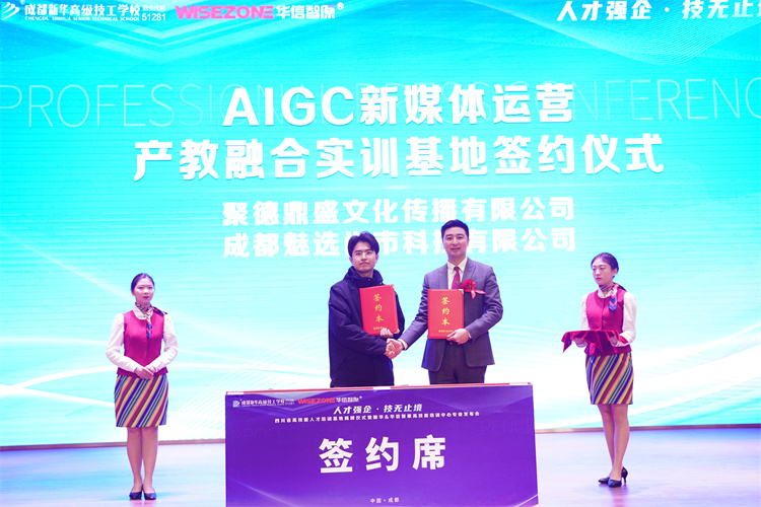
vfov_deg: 31.2
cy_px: 254
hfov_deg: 45.4
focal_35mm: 43
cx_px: 380
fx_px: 909
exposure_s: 1/160
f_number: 3.5
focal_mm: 43
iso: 1600
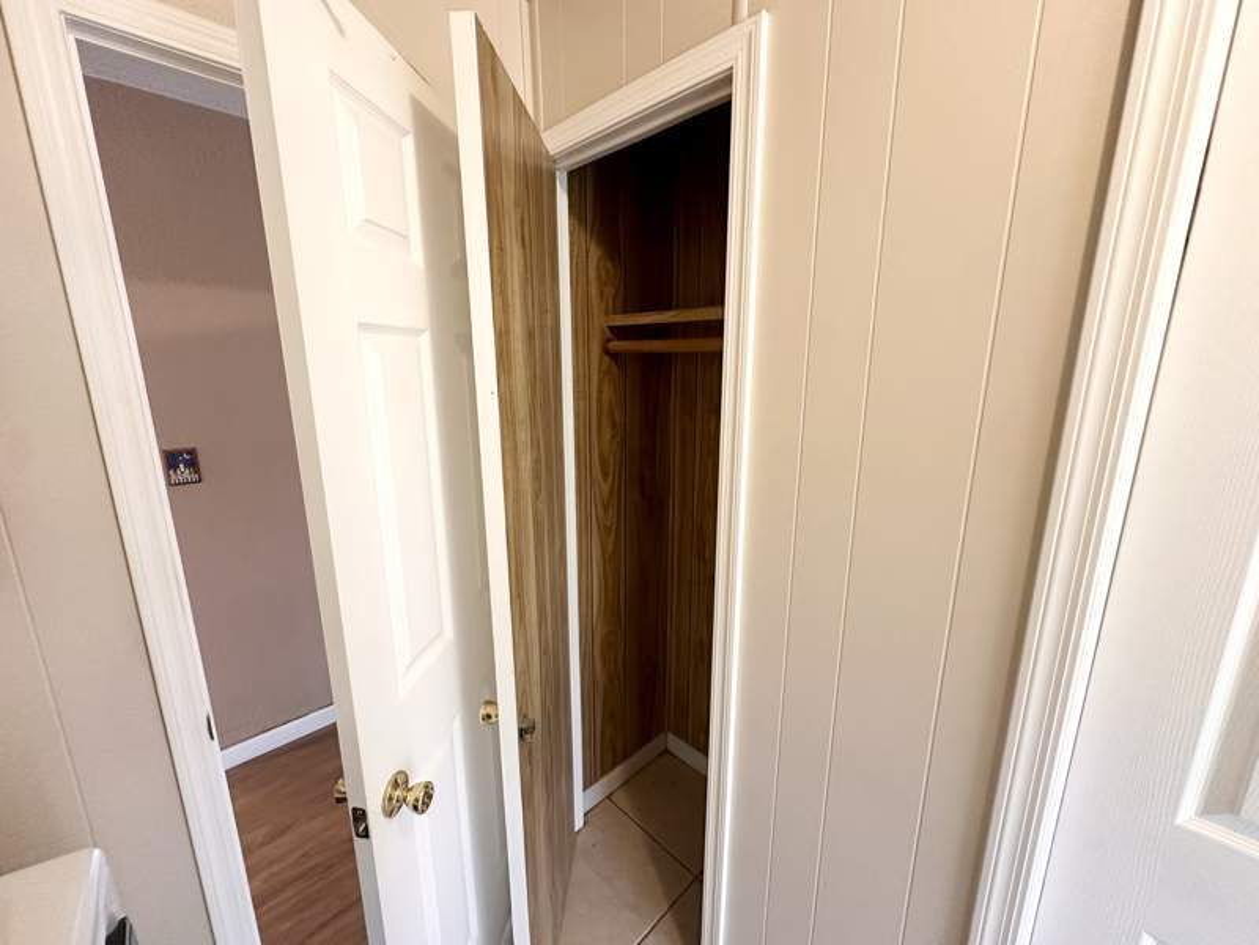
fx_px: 509
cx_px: 630
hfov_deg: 102.1
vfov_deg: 85.7
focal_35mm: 14
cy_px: 472
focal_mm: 2.22
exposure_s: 1/60
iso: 250
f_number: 2.2
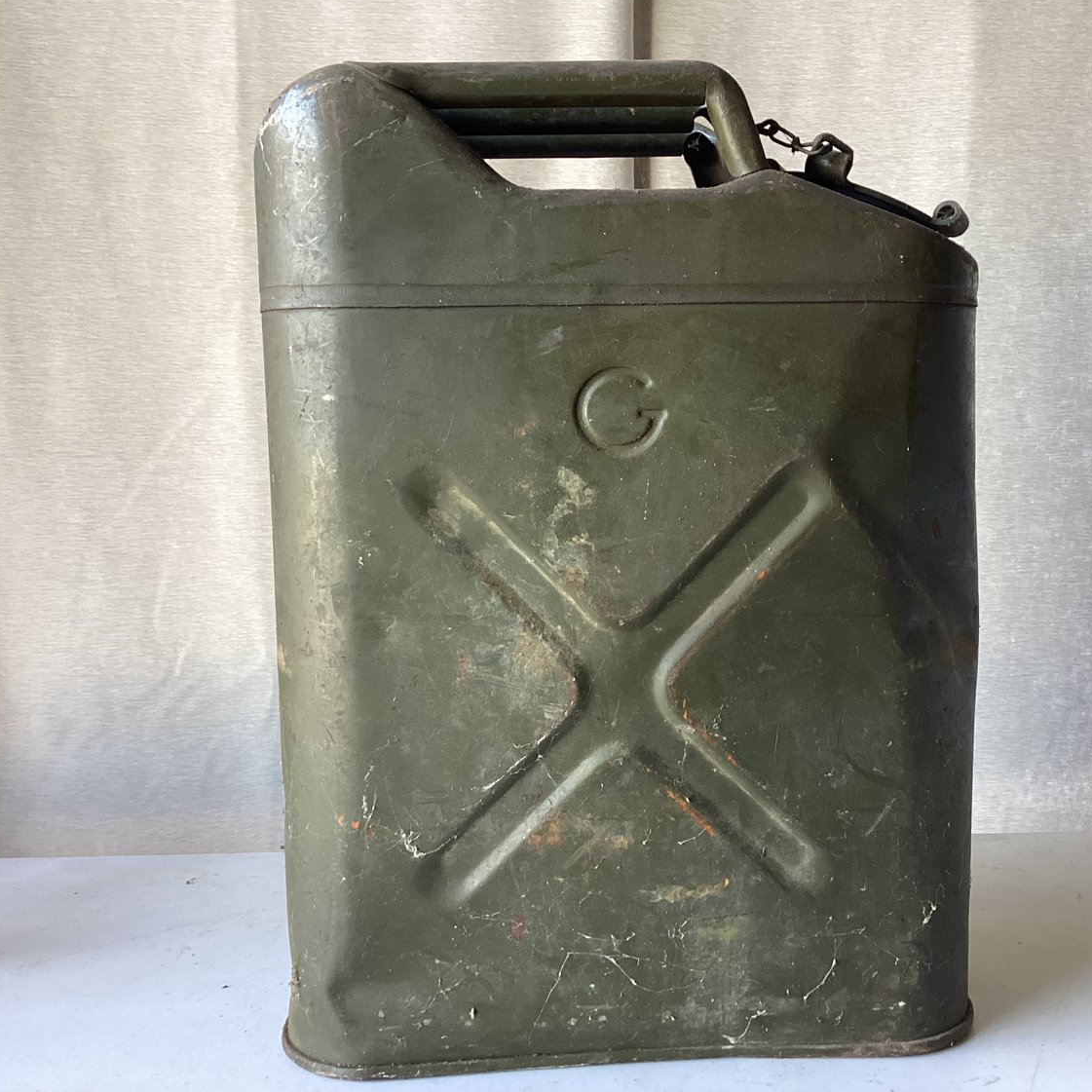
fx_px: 1321
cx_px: 648
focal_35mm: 37
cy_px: 540
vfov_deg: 44.9
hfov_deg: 44.7
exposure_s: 1/60
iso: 125
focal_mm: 3.3
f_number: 2.4
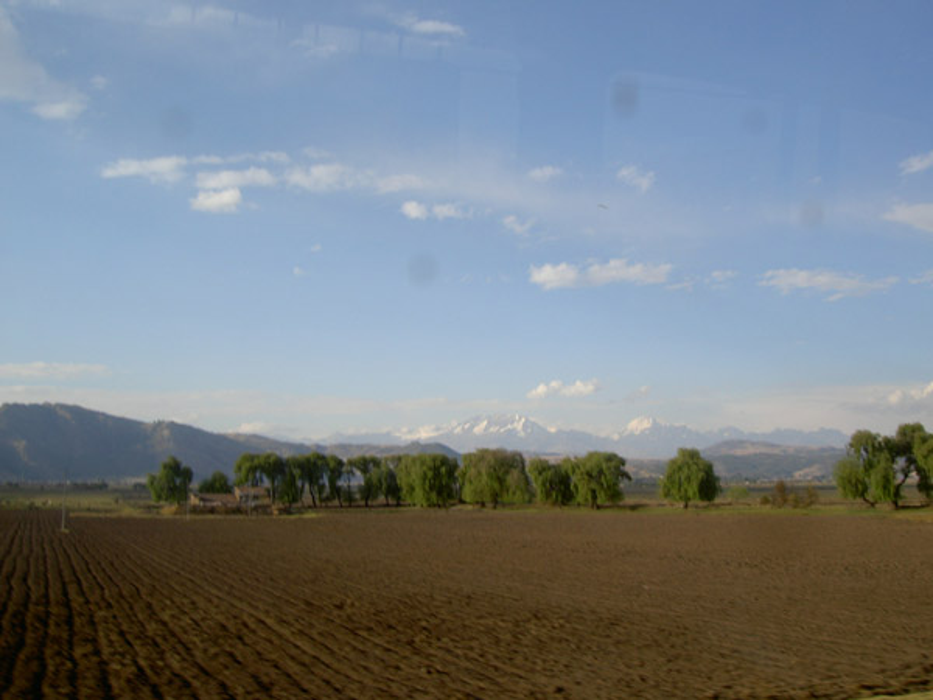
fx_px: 1051
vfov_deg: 36.8
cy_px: 350
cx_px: 466
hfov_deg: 47.9
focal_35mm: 39
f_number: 4.7
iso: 100
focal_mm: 8
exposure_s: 1/145
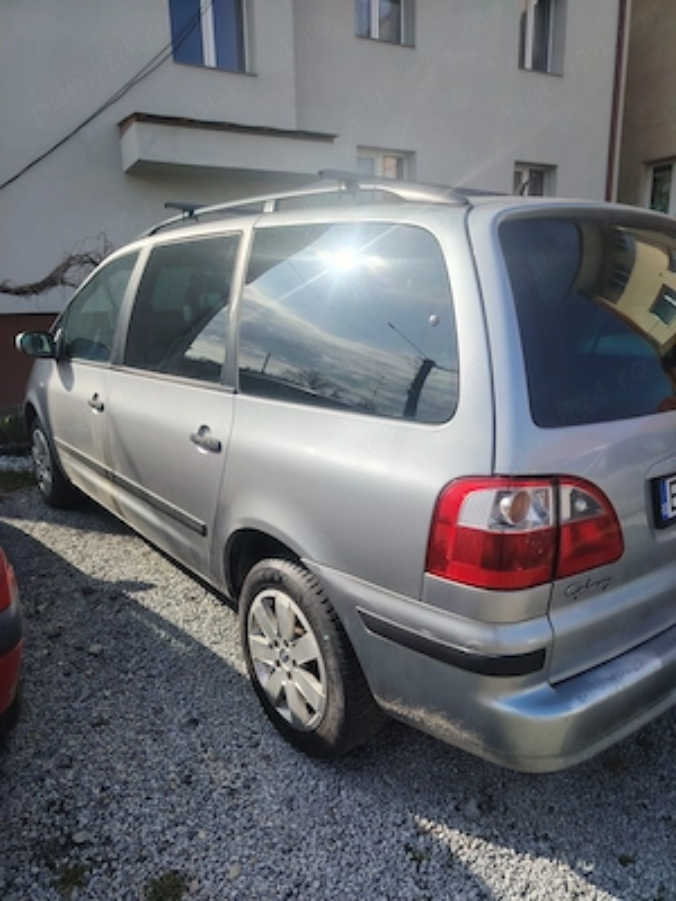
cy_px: 450
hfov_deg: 56.8
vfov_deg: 71.6
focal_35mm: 24
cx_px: 338
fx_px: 625
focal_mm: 5.25
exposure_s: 1/766
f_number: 1.75
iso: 100
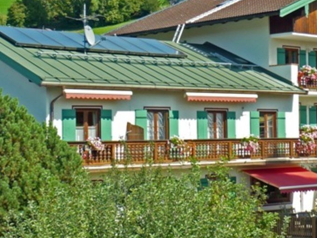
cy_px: 78
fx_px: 870
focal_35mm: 95
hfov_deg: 20.6
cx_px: 212
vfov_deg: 15.5
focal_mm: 8.9
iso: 100
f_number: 4
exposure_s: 1/500
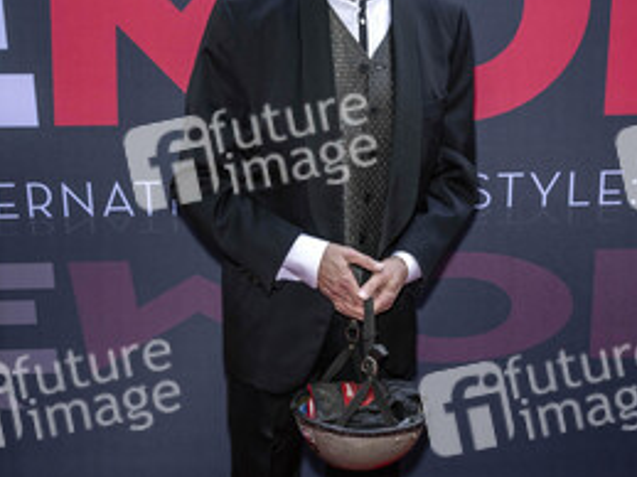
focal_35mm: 43
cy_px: 275
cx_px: 322
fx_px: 791
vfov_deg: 33.5
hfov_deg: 43.9
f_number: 5.6
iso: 800
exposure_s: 1/200
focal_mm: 29
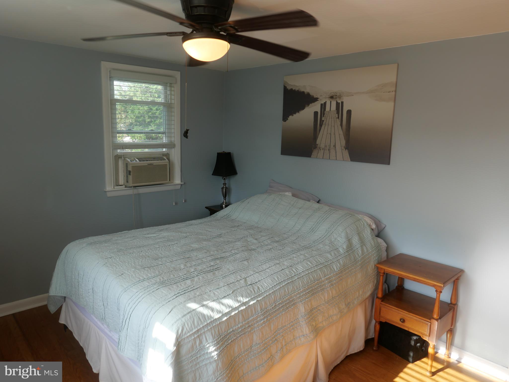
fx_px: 353
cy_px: 191
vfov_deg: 56.8
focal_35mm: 24
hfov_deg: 71.6
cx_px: 254
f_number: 3.2
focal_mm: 10.9
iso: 200
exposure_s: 1/125
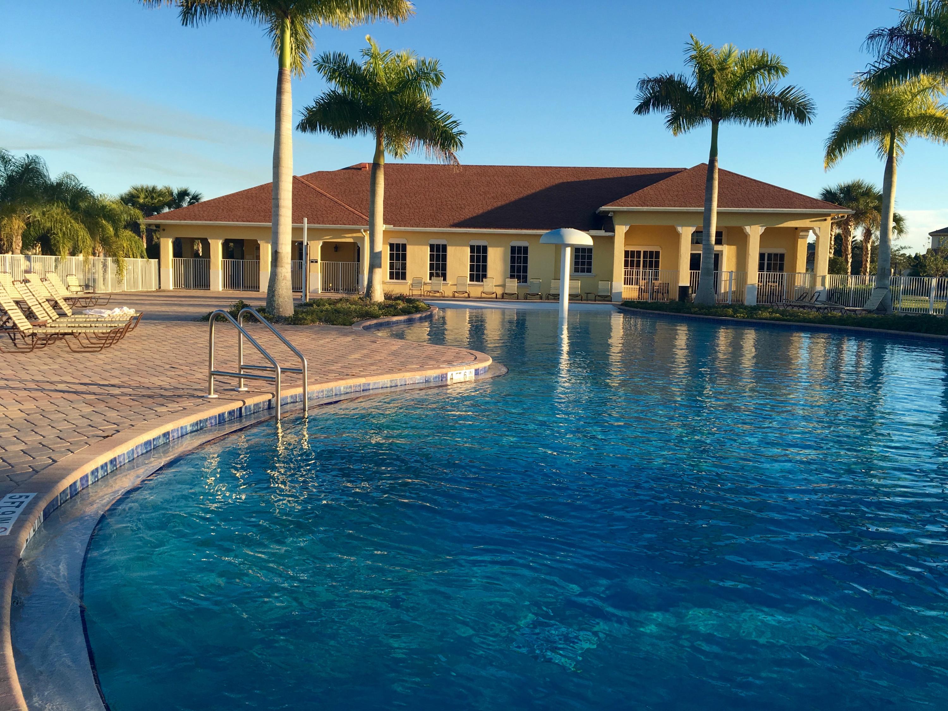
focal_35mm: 29
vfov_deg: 48.2
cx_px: 474
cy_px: 356
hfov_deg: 61.7
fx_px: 794
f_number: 2.2
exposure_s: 1/651
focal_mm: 4.15
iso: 25
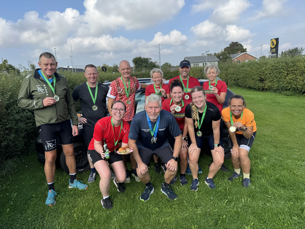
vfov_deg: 56.8
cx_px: 152
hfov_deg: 71.6
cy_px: 114
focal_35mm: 24
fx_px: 211
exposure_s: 1/1980
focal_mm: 6.76
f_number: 1.78
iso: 80
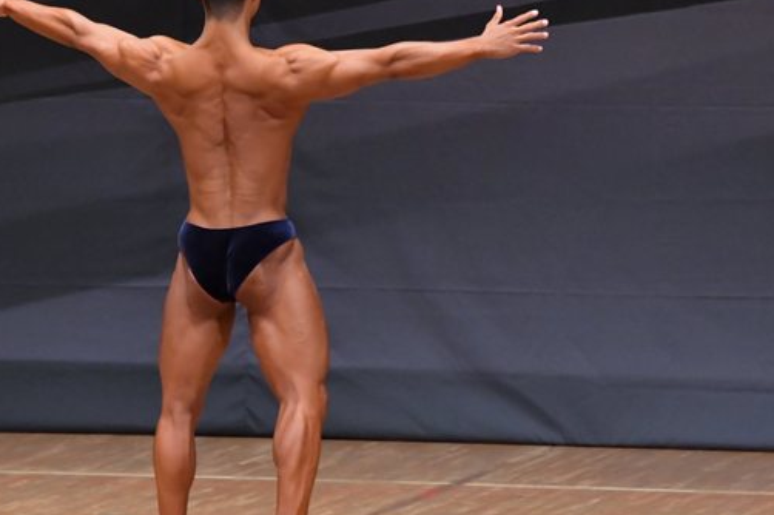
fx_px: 8959
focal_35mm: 417
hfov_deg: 4.9
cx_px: 266
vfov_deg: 3.3
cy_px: 237
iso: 6400
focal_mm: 180
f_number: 5.6
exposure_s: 1/400
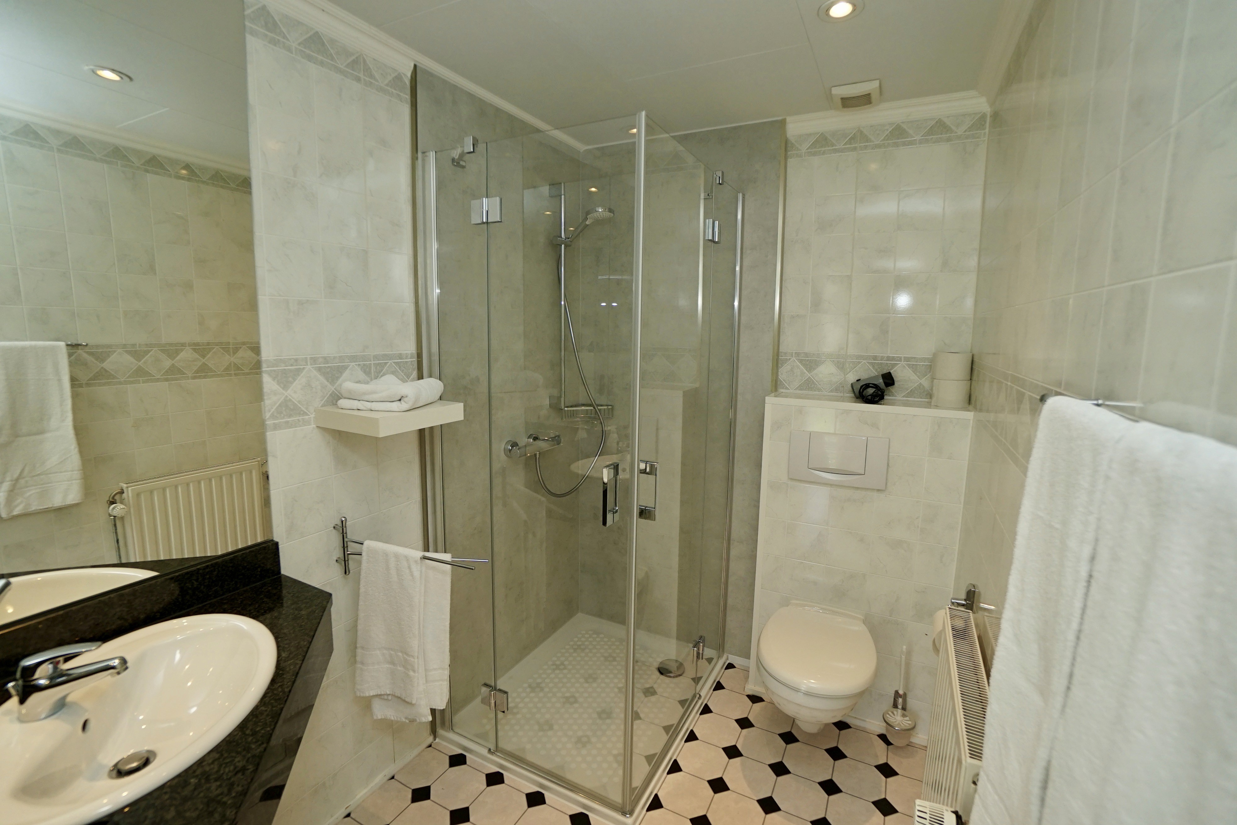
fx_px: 515
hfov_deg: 100.4
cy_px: 412
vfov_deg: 77.3
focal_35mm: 15
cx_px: 618
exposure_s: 1/160
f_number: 4
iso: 400
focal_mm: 10
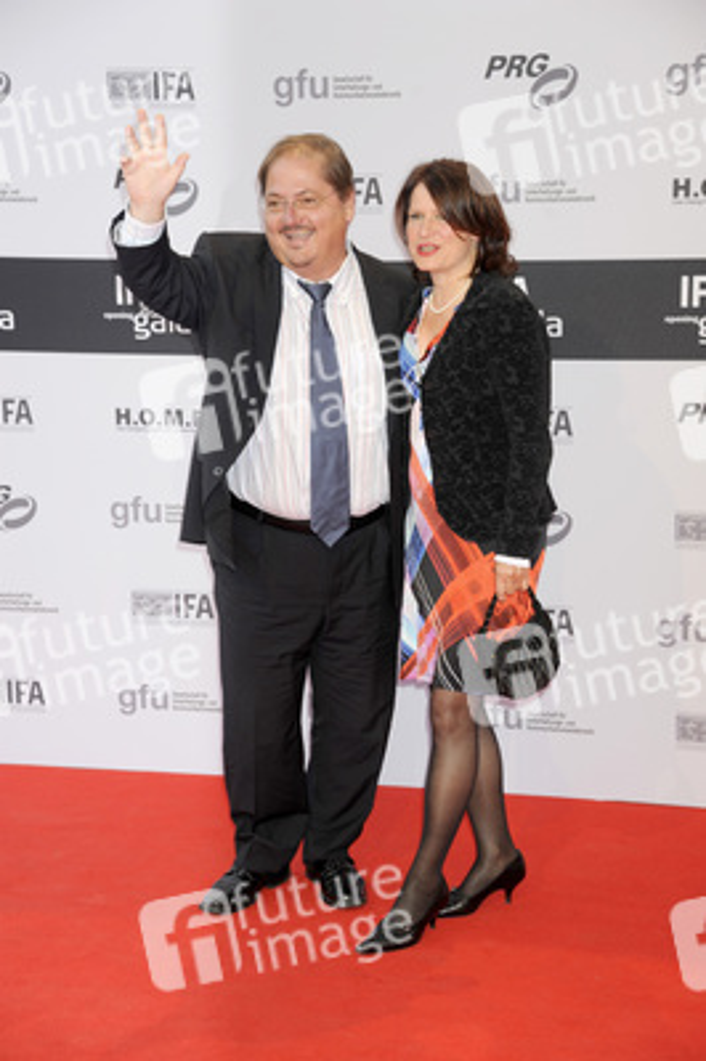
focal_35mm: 82
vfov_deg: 24.8
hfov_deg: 16.6
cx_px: 353
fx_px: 2416
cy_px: 530
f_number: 5.6
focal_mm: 82
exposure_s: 1/160
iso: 400
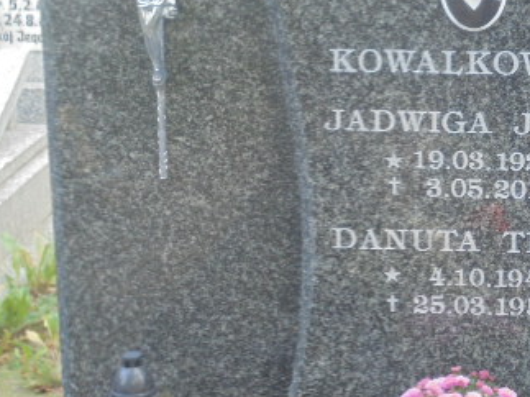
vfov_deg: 13.3
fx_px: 1699
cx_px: 515
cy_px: 123
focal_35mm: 111
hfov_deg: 17.4
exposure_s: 1/30
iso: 160
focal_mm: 10.1
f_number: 5.2
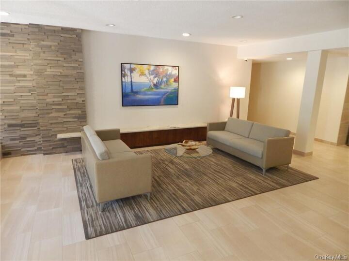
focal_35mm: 22
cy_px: 130
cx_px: 174
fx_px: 222
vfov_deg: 61.1
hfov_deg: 76.4
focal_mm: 4
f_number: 3
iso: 360
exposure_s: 1/30
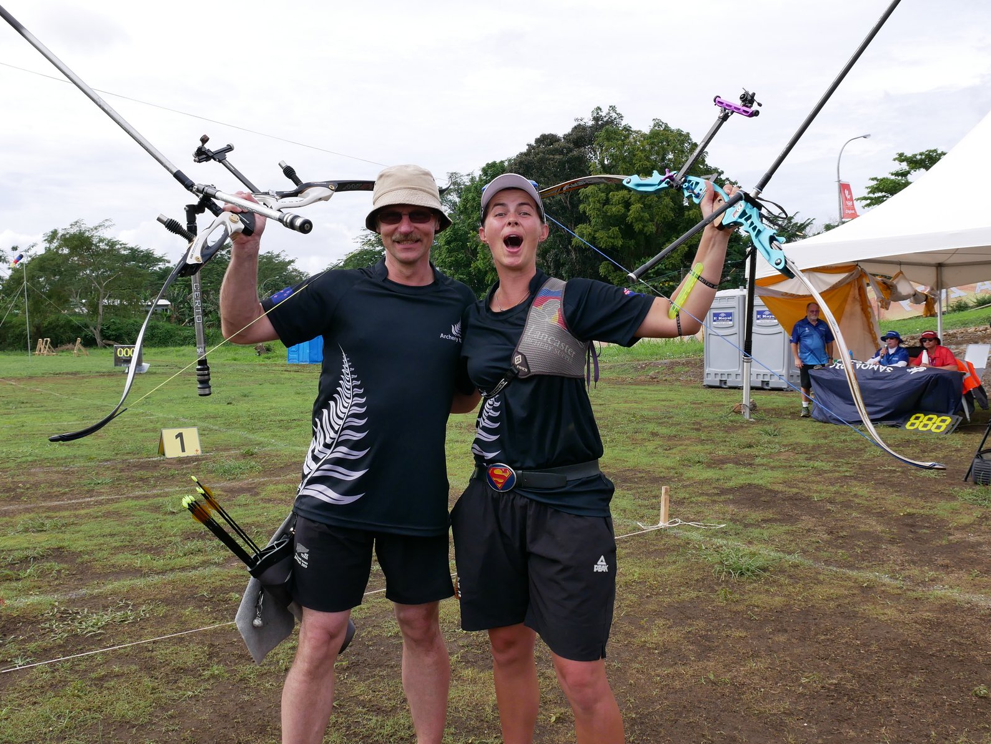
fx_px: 830
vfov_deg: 48.1
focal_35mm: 29
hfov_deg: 61.6
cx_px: 478
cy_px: 320
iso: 200
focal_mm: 12
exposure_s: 1/500
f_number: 5.6
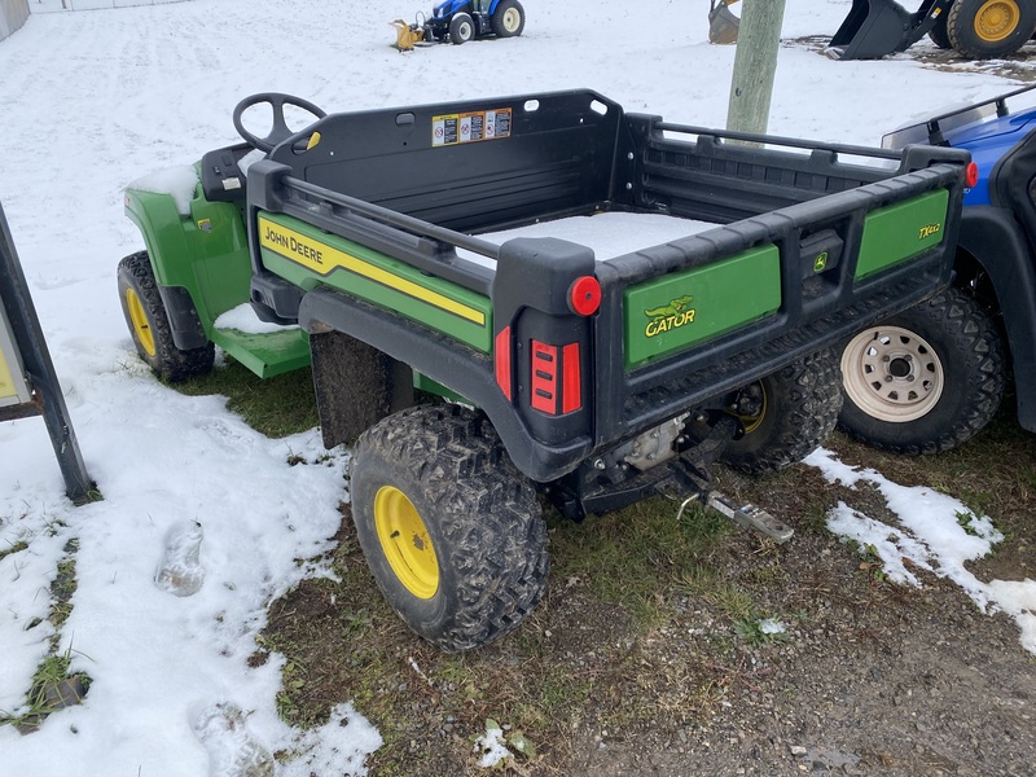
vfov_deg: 53.1
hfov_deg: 67.3
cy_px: 388
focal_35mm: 26
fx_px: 778
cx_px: 518
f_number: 1.8
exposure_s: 1/475
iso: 32
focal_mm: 4.25
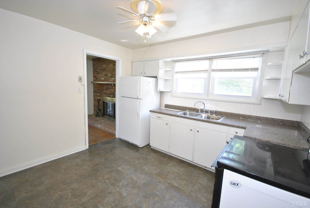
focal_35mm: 15
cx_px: 155
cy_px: 104
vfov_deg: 77.5
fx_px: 129
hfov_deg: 100.3
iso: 400
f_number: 4
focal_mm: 10
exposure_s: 1/40
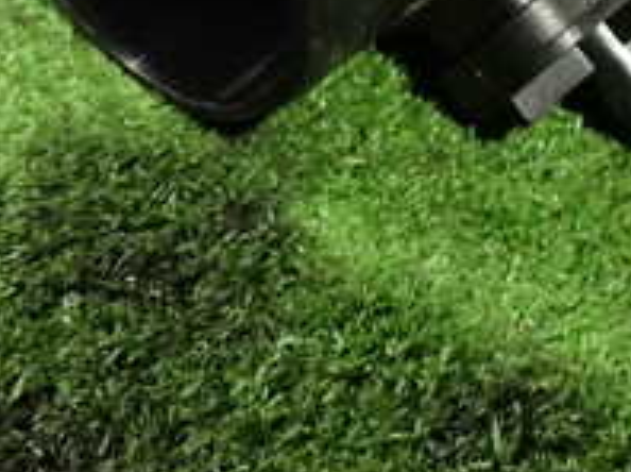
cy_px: -226
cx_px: 417
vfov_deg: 15.1
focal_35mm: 91
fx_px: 1657
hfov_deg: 21.5
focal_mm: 5.4
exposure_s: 1/30
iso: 800
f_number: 2.3
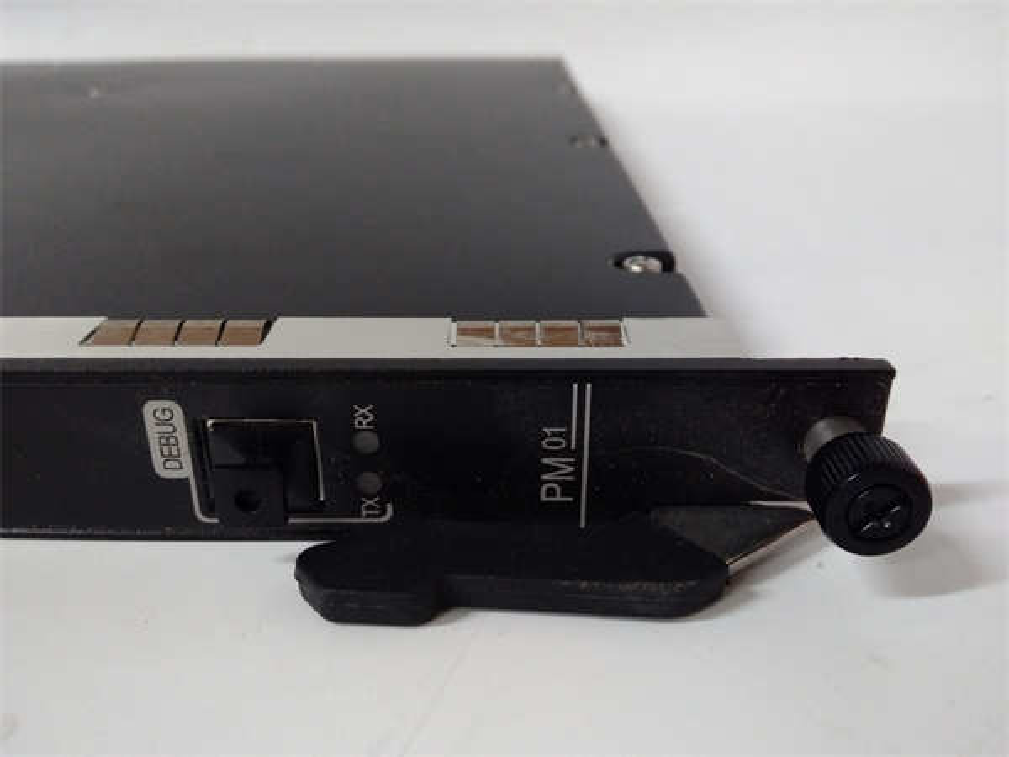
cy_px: 378
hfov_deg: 65.3
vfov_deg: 51.4
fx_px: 787
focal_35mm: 27
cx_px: 504
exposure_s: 1/33
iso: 548
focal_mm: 3.79
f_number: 2
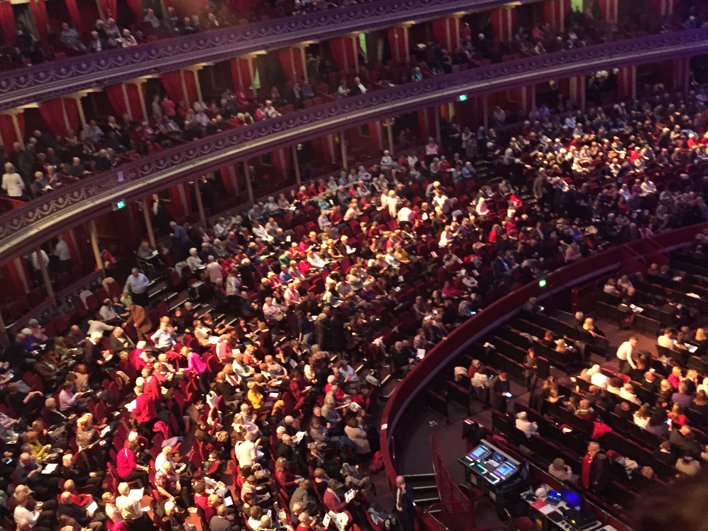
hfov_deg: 46.7
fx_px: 818
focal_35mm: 40
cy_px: 350
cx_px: 321
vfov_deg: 35.6
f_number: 2.2
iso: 320
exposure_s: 1/17
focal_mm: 4.15
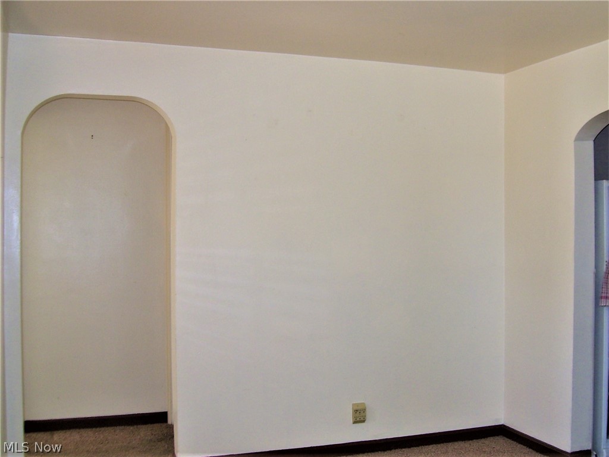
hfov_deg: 51.4
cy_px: 228
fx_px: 633
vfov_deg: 39.6
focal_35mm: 36
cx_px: 304
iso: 80
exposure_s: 1/60
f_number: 2.7
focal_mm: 6
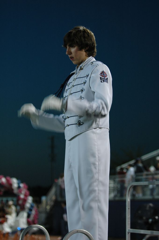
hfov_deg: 13.0
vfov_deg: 19.5
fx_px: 697
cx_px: 80
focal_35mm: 105
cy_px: 120
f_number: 2.8
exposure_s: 1/60
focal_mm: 70
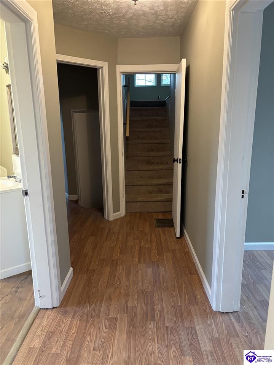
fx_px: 274
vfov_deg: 67.3
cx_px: 137
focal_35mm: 26
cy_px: 182
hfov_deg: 53.1
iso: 400
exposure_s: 1/60
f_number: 1.6
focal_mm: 5.96
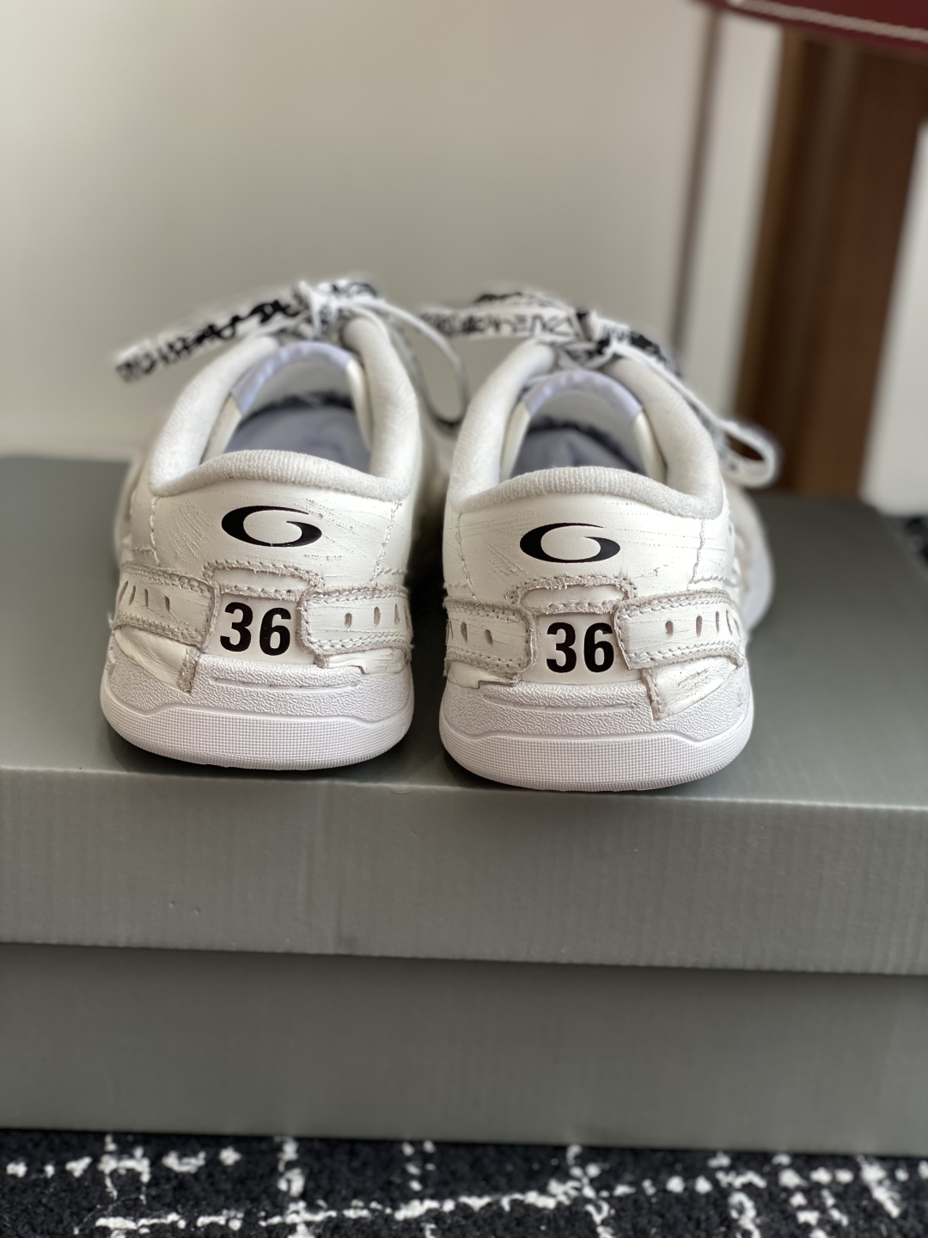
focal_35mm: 52
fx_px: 1859
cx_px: 464
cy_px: 619
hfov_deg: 28.0
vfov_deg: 36.8
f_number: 2
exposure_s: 1/122
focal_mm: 6
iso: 20
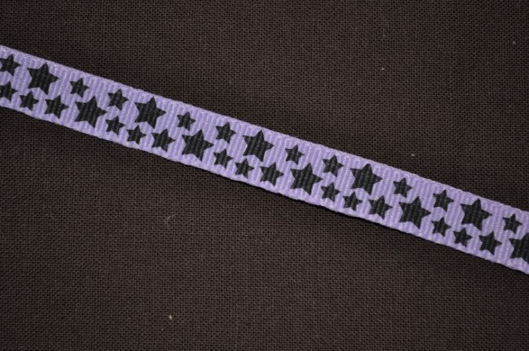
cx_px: 264
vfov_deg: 19.7
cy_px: 176
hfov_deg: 29.3
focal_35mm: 69
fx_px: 1012
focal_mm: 46
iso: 220
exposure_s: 1/60
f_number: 5.3
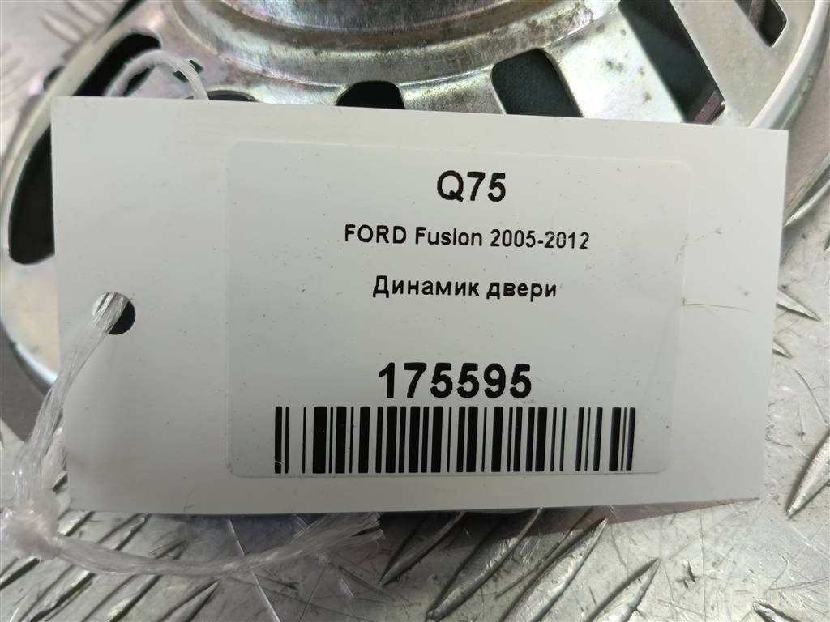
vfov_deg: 51.4
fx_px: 647
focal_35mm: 27
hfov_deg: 65.3
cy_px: 311
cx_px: 415
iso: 104
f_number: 1.6
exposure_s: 1/50
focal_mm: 4.11
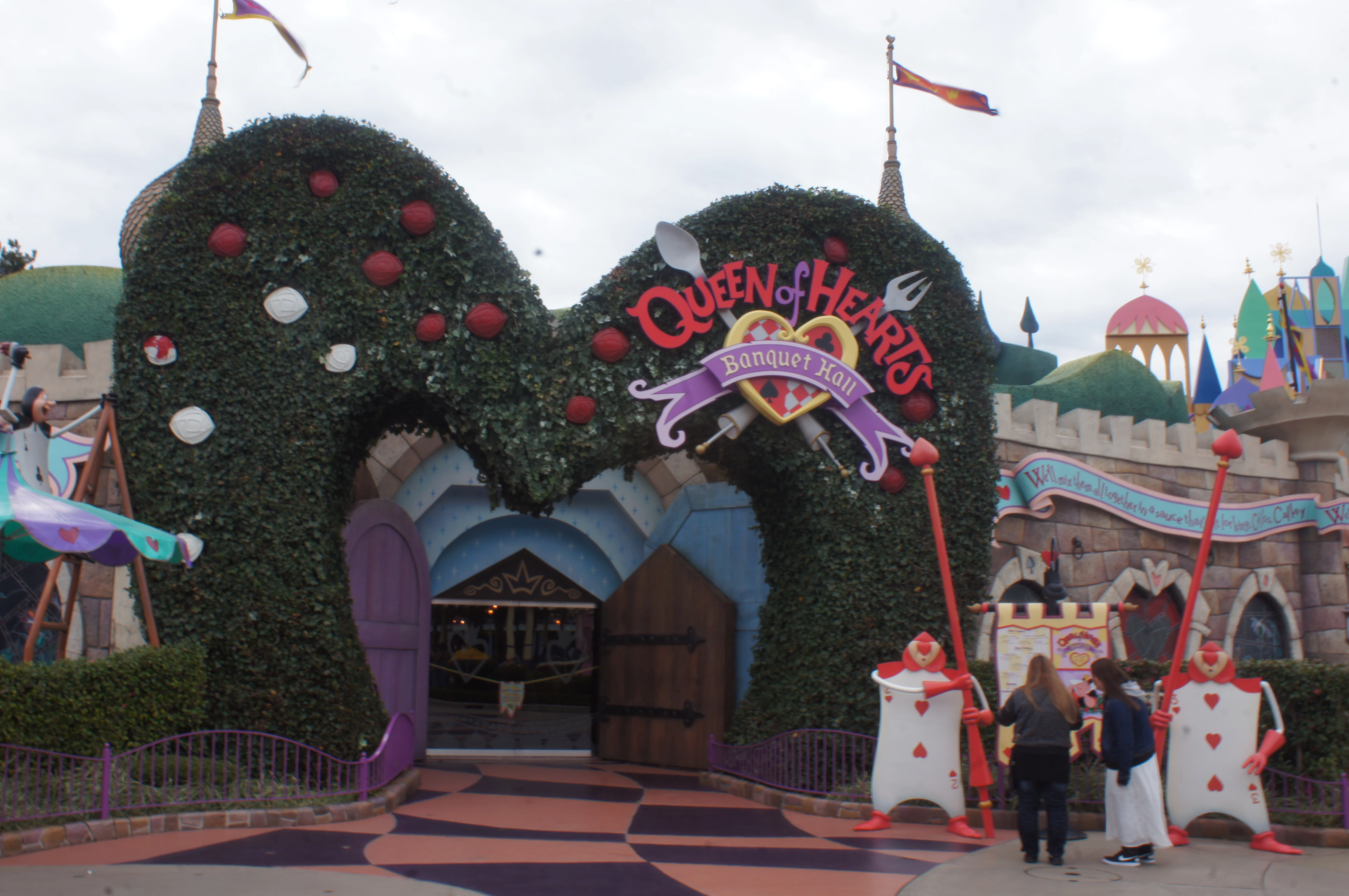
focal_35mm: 33
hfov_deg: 57.3
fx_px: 1235
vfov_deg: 39.9
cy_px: 448
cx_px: 674
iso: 100
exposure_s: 1/10
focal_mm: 22
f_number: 22
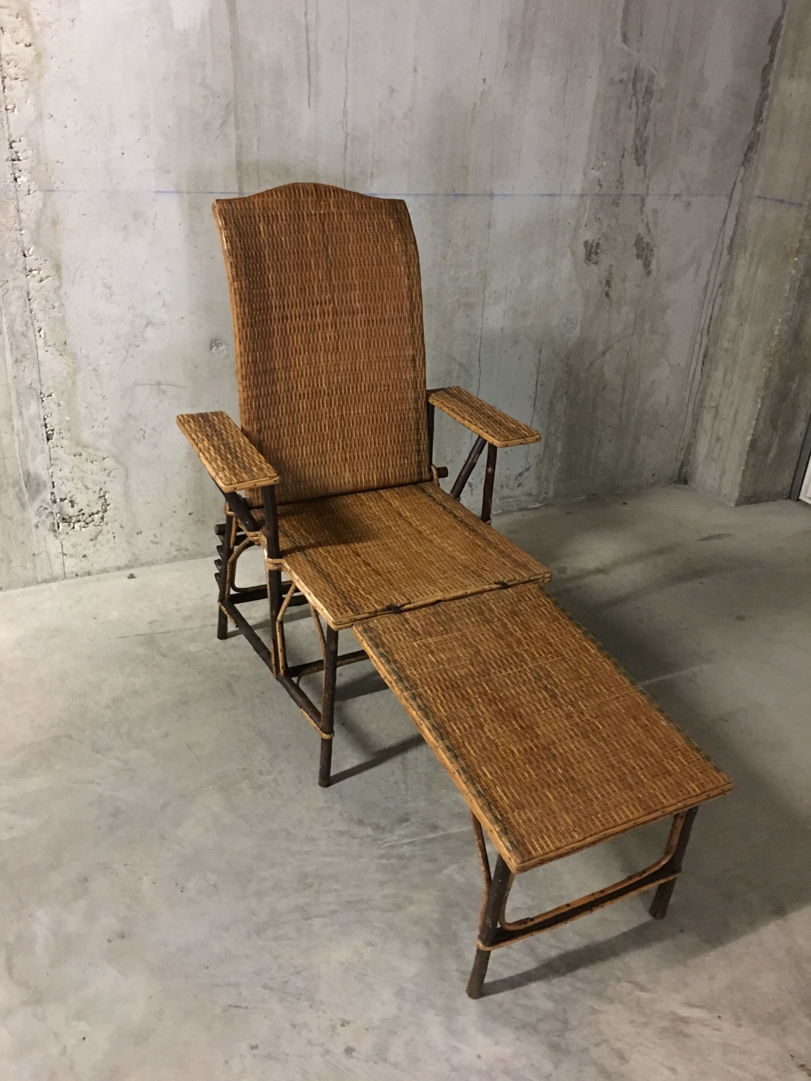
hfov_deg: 48.2
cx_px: 406
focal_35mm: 29
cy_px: 540
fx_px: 906
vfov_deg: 61.7
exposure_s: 1/4
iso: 125
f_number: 2.2
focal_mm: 4.15
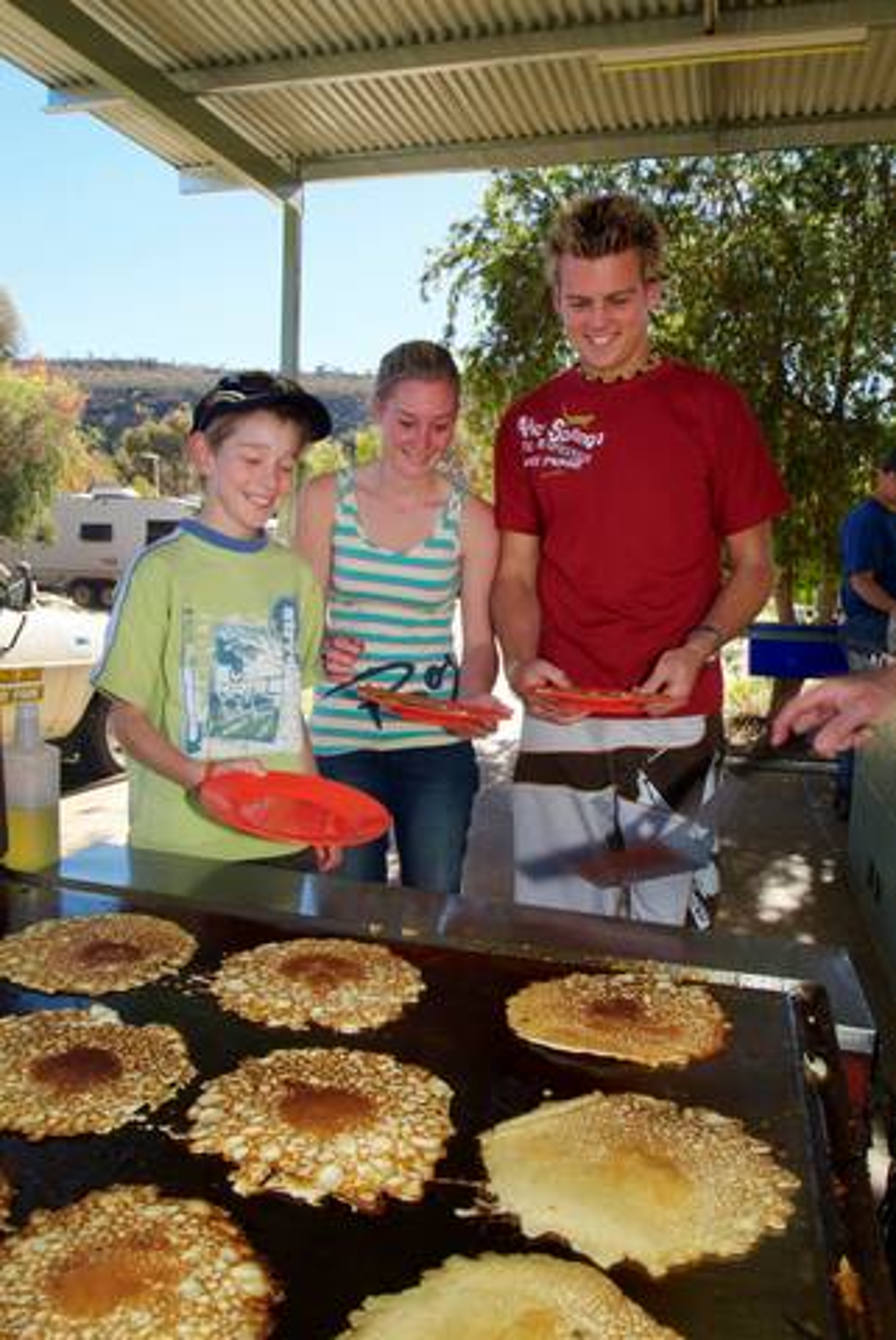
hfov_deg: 49.6
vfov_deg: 69.3
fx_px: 968
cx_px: 448
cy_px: 670
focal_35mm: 26
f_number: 8
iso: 100
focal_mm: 17
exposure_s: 1/45
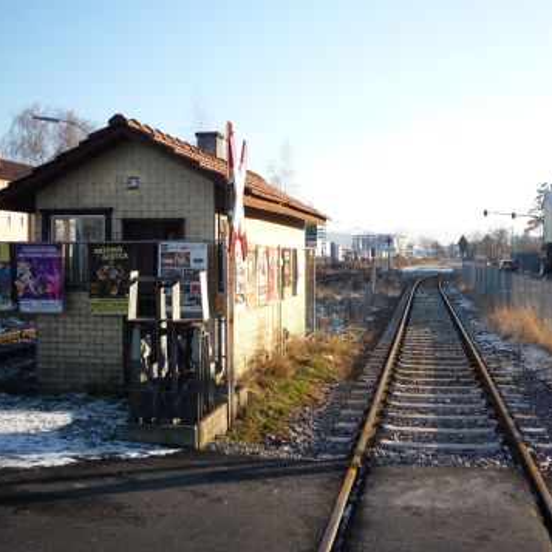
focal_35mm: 38
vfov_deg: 43.9
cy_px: 275
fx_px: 686
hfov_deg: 43.6
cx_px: 339
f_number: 4
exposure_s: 1/250
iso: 100
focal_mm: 5.2
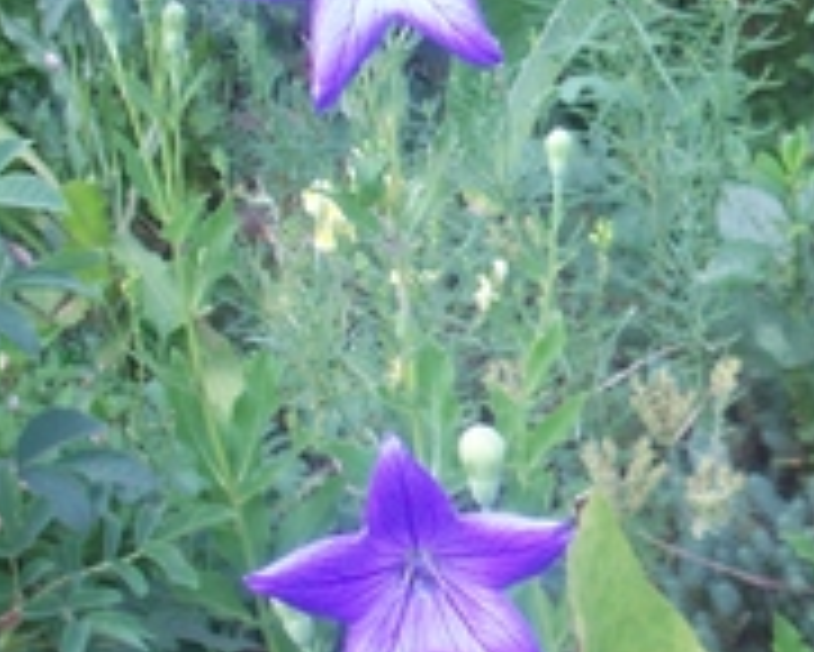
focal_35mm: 90
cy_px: 274
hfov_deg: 20.8
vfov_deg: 17.1
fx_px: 2169
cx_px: 751
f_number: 2.8
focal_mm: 6.2
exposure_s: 1/57
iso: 160
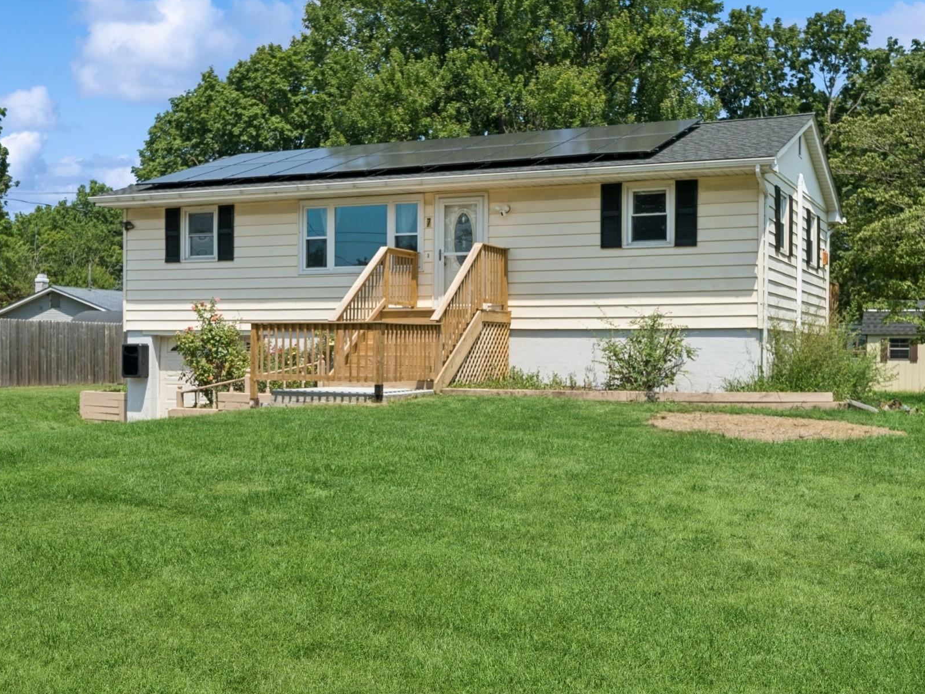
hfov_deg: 43.8
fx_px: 1149
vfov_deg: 33.6
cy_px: 371
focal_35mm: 43
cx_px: 494
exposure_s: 1/500
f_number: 8
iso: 200
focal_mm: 24
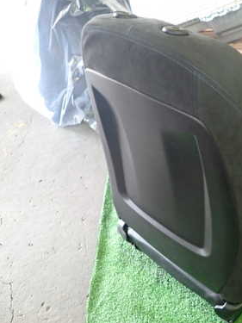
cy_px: 157
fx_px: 373
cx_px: 202
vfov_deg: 46.8
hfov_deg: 34.5
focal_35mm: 40
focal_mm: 4.5
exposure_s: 1/30
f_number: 2
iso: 500
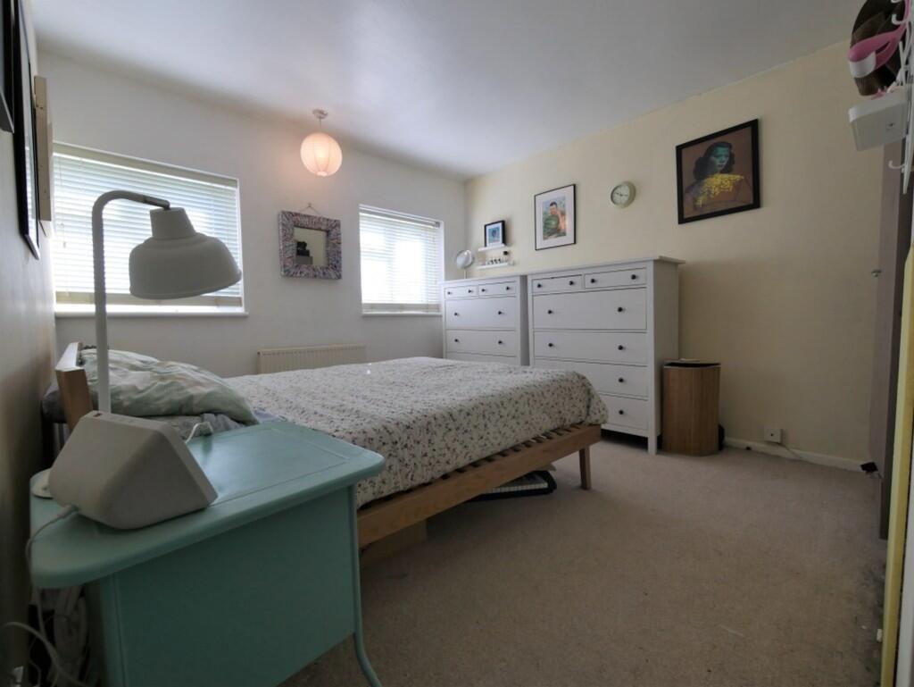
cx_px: 457
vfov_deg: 85.7
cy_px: 344
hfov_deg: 102.0
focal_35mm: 14
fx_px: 370
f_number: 4
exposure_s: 1/125
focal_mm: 7
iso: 200
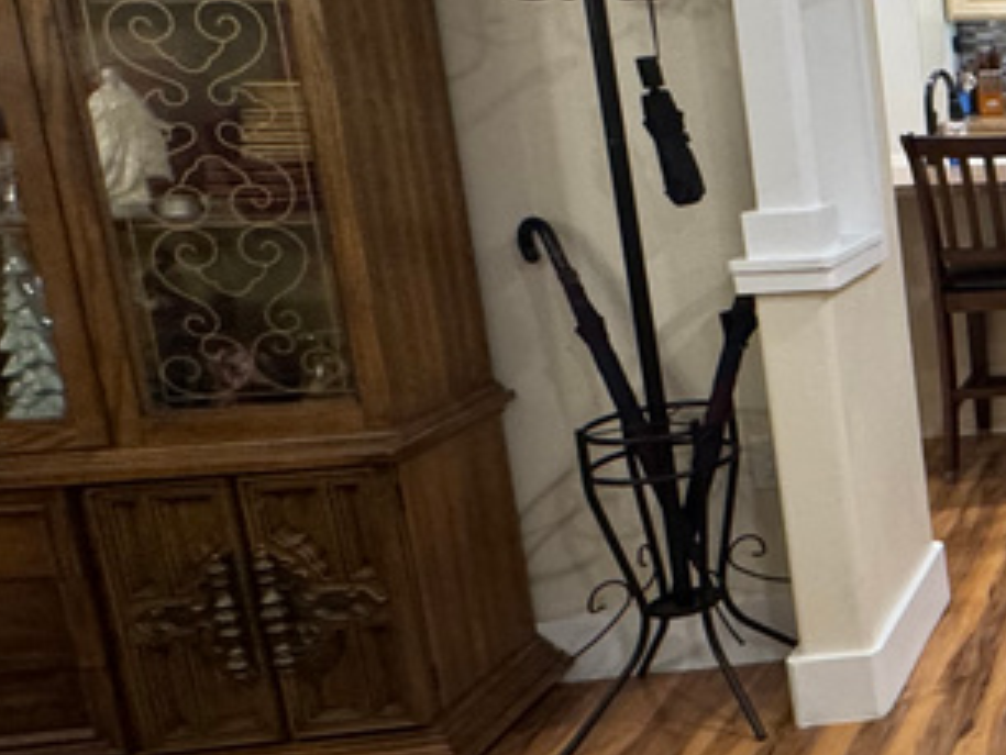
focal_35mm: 47
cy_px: 260
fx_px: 1366
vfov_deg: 30.7
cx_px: 1583
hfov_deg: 26.3
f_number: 2.2
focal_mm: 2.22
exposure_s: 1/60
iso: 320
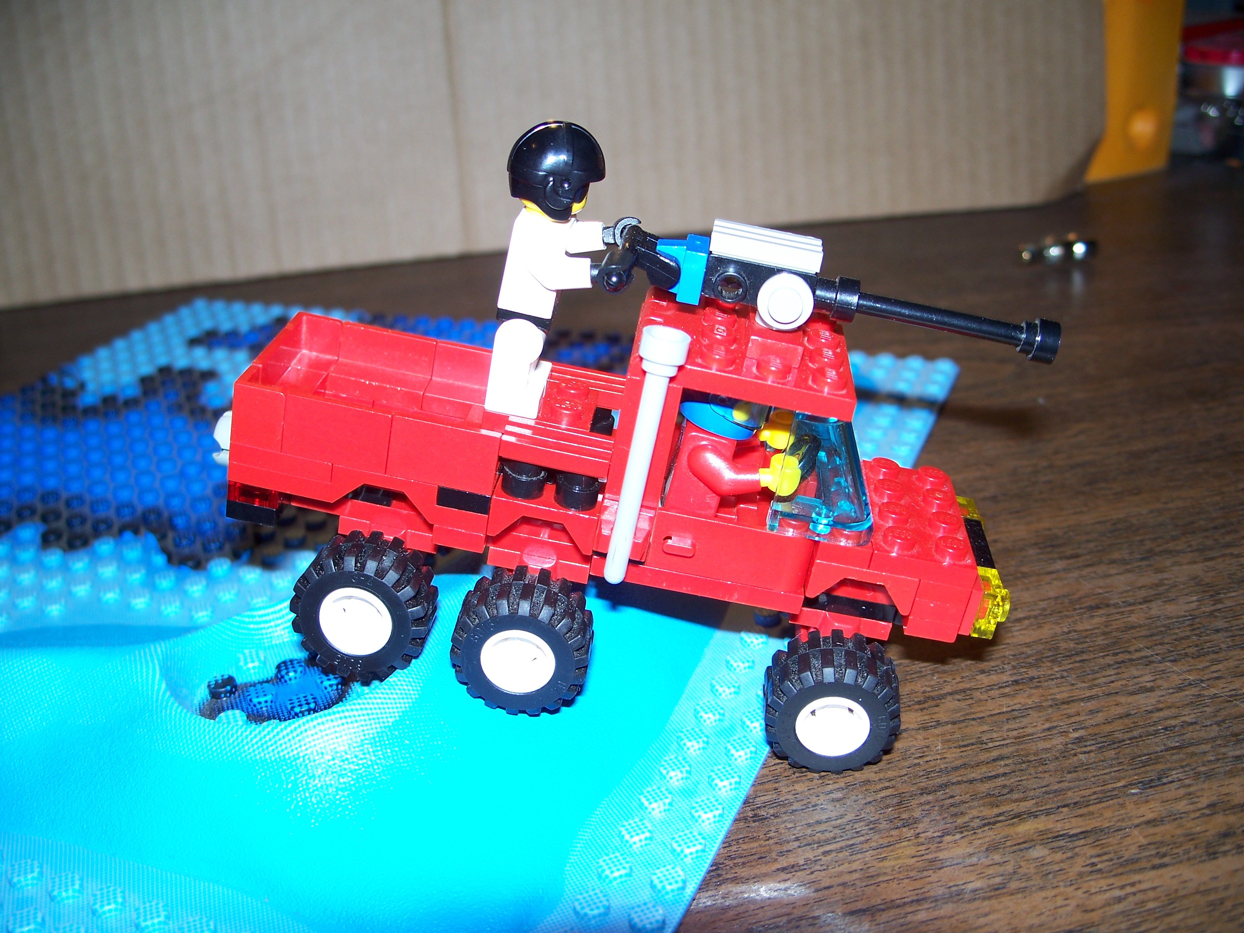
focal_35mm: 37
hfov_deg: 50.1
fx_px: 1330
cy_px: 466
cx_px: 622
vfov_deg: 38.7
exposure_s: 1/60
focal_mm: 7.8
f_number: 2.8
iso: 80
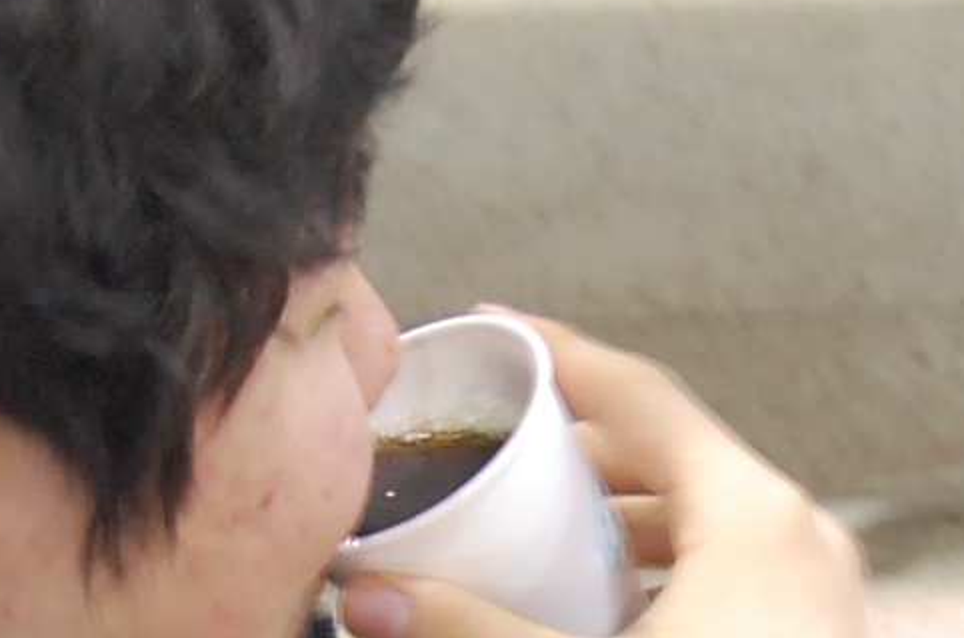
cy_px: 696
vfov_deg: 5.1
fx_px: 7133
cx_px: 560
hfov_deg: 7.7
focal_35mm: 267
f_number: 5
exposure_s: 1/8
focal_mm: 38
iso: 1100
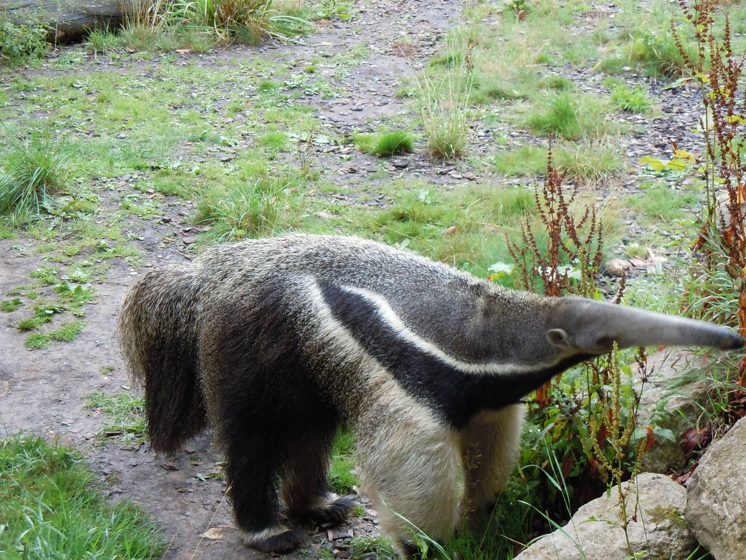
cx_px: 404
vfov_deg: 16.1
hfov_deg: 21.3
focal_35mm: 92
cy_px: 245
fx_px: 1982
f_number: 4.3
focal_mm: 13.9
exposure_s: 1/100
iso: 160
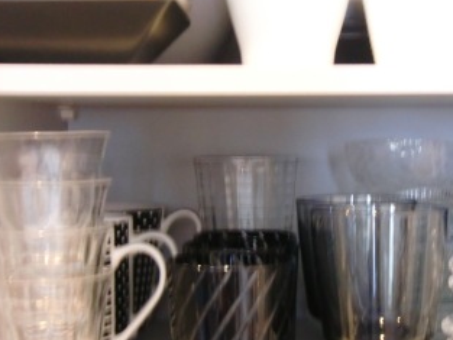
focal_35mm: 75
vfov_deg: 19.7
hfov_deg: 25.8
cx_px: 318
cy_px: 174
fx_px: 982
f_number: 4
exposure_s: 1/2.5
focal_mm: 8.4
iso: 400
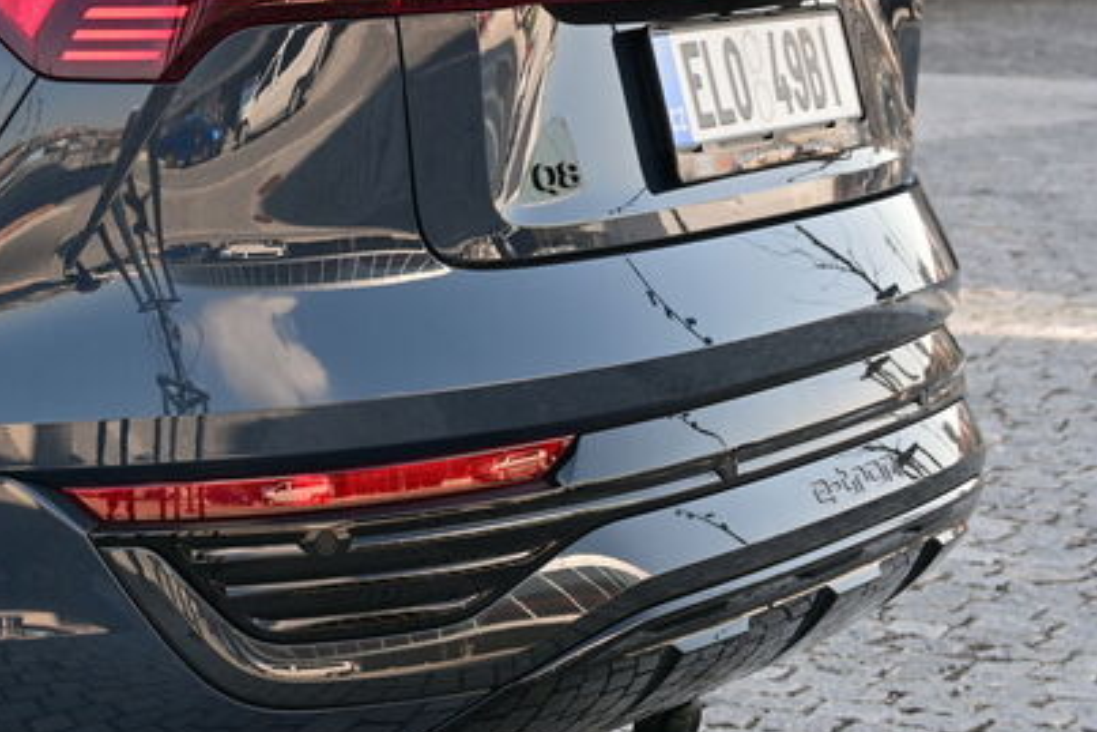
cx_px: 93
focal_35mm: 154
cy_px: 63
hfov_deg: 13.2
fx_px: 4694
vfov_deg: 8.9
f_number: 6.3
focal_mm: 50
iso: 100
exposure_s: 1/125
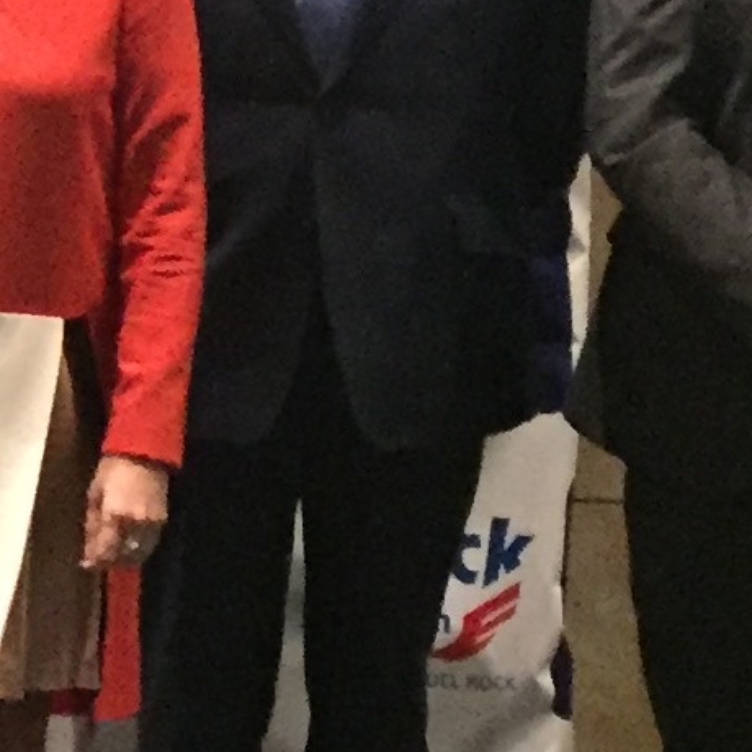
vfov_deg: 9.5
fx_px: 4473
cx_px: -1231
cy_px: 18
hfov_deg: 8.5
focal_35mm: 182
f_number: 2.2
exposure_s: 1/17
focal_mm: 4.15
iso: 320
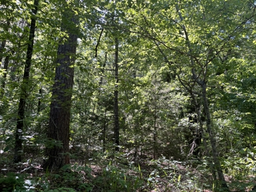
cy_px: 96
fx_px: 192
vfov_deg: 53.1
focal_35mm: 26
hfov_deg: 67.3
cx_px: 128
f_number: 1.6
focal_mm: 5.1
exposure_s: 1/138
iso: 32
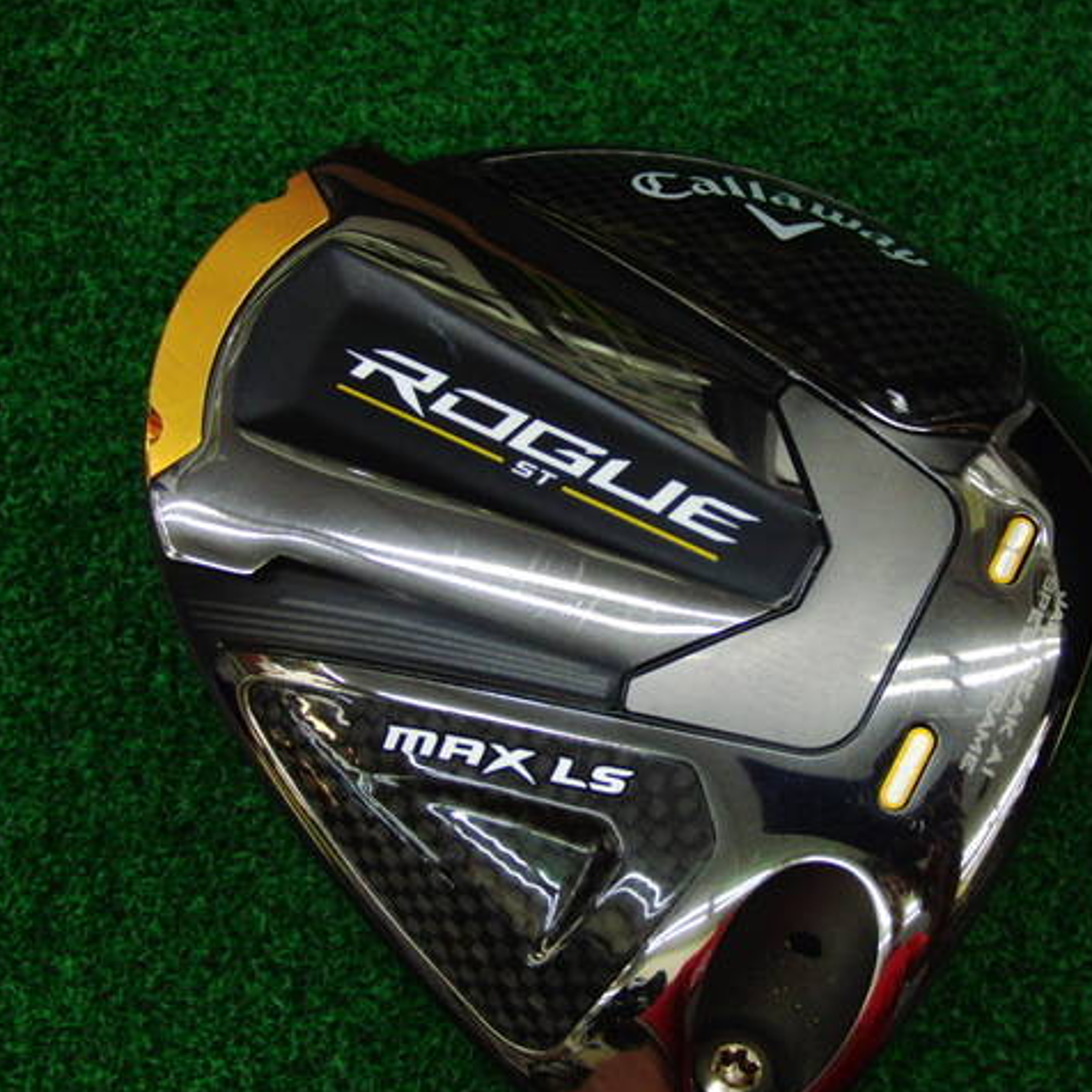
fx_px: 1570
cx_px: 711
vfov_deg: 38.3
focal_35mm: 44
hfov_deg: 38.0
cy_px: 546
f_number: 3.6
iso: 320
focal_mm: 6.42
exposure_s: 1/80
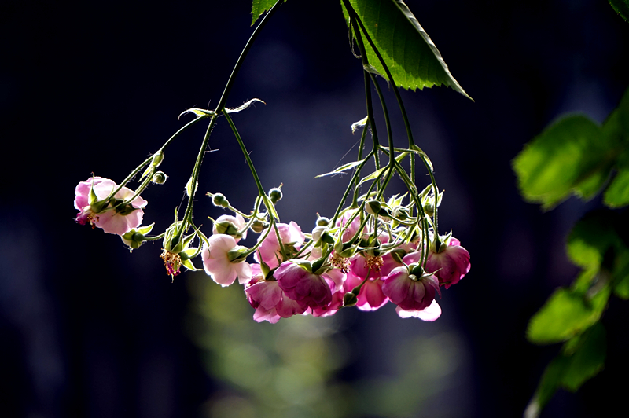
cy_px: 209
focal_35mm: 315
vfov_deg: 4.4
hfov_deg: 6.5
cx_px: 314
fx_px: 5499
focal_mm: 210
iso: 500
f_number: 6.3
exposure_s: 1/400
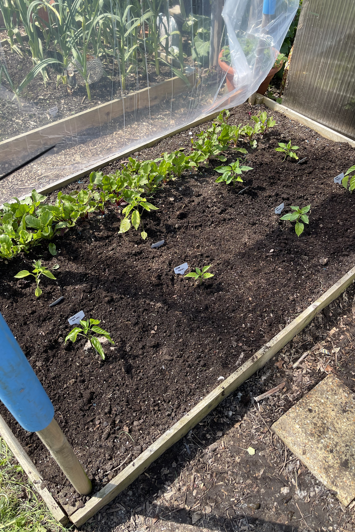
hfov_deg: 47.9
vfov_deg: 67.4
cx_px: 190
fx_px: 399
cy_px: 266
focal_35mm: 27
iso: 32
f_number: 1.6
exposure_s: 1/978
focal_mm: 5.1
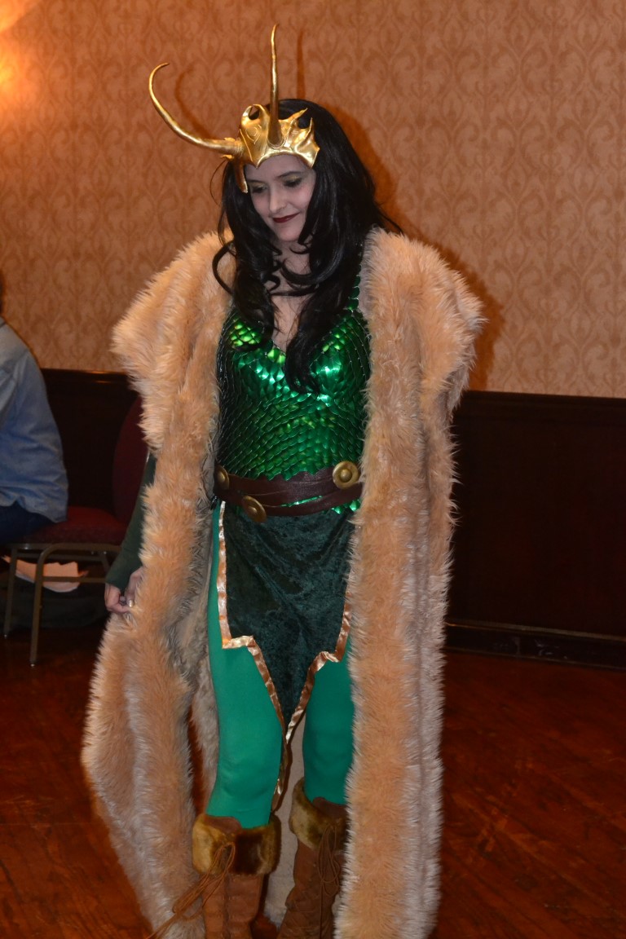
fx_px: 1800
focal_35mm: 69
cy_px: 470
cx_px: 313
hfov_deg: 19.7
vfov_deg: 29.2
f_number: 7.1
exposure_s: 1/60
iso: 3200
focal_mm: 46
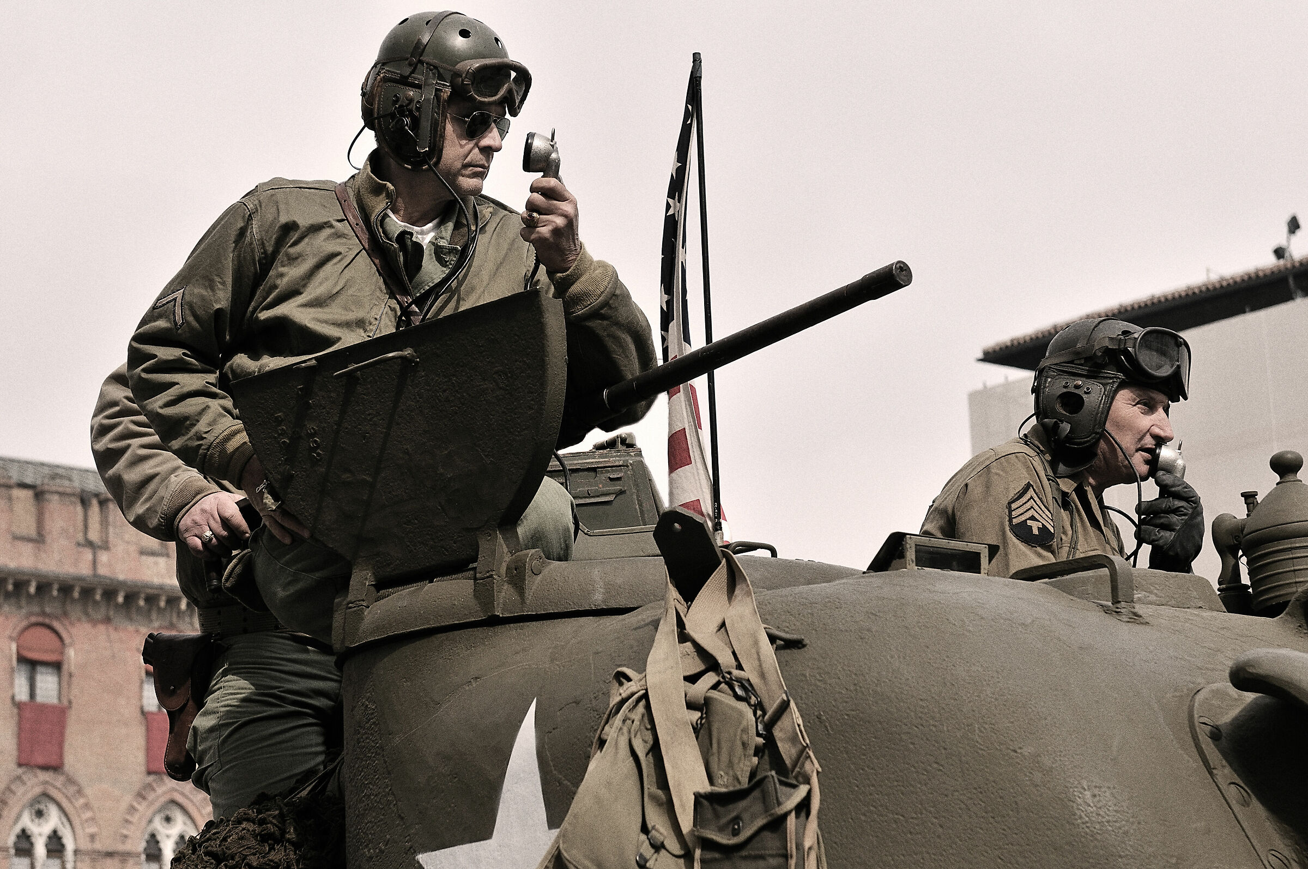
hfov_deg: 22.6
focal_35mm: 90
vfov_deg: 15.2
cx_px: 654
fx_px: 3266
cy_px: 434
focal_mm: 60
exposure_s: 1/1250
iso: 200
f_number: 5.6
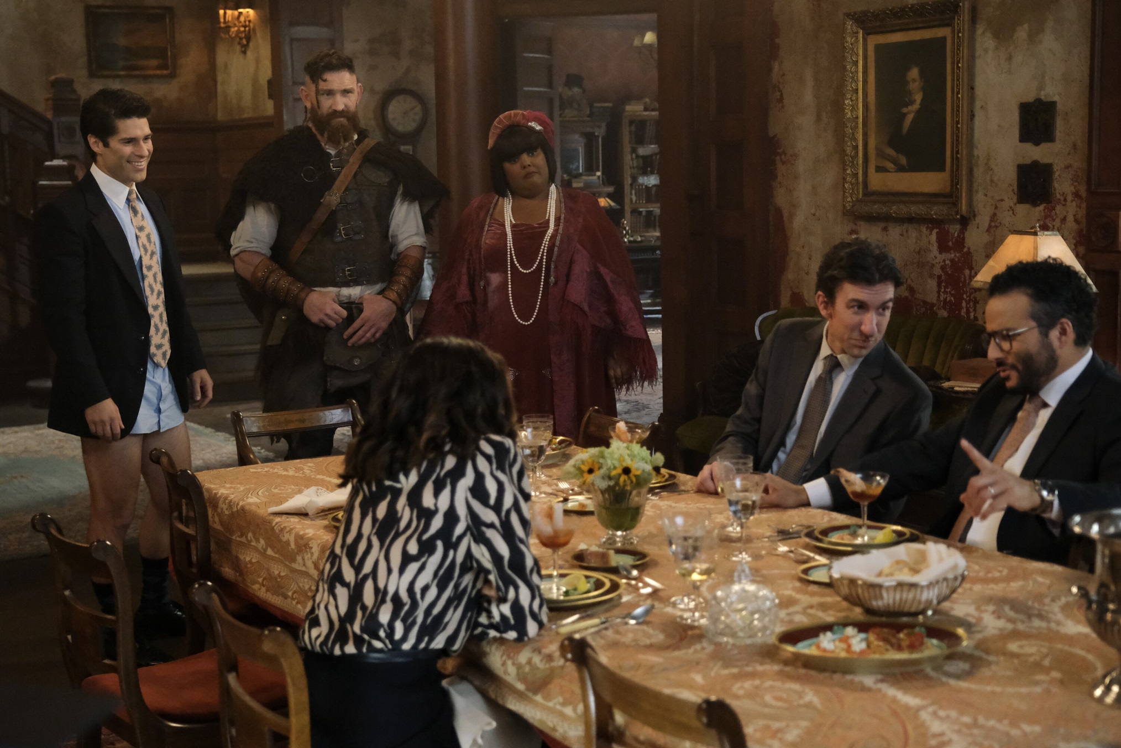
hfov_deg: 41.1
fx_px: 1495
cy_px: 374
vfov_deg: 28.1
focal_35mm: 48
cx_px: 560
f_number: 2.8
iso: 6400
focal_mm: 32.1
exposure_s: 1/125
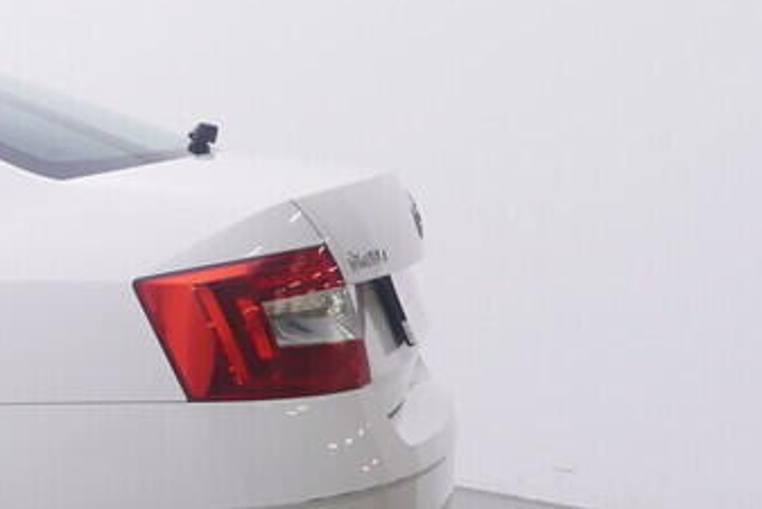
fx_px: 2036
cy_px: 369
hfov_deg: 17.1
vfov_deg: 14.2
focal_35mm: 96
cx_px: -640
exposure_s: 1/80
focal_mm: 15
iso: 200
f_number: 5
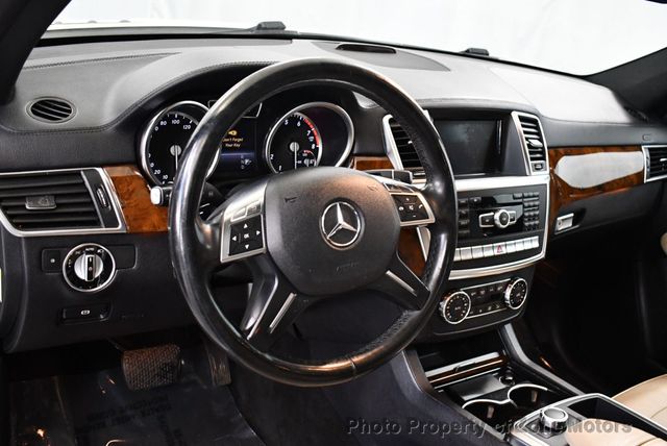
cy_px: 223
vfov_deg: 36.9
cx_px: 334
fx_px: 668
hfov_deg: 53.1
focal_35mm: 36
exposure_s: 1/100
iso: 3200
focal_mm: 18
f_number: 3.5
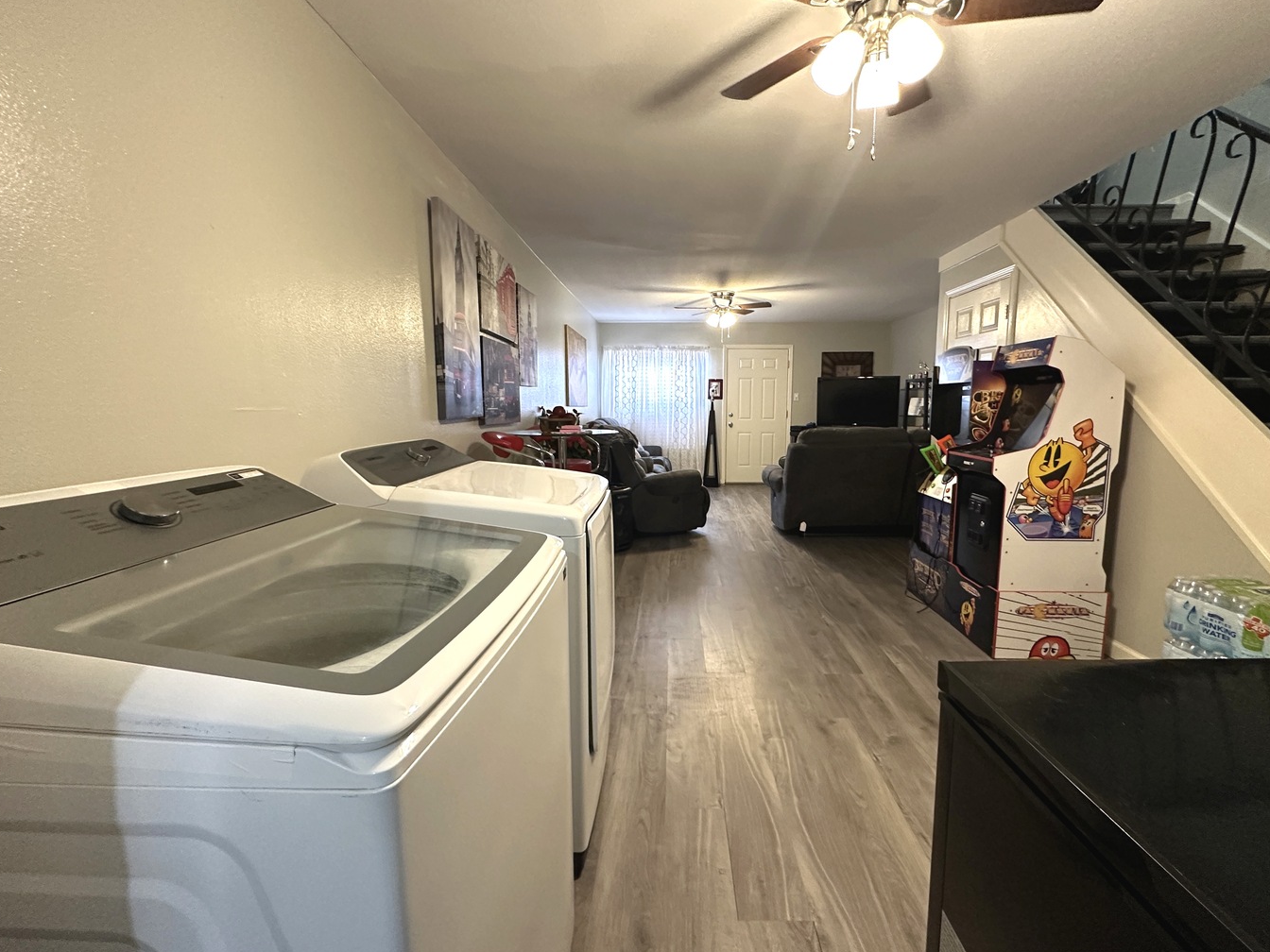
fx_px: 550
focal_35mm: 15
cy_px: 469
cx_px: 666
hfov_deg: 98.1
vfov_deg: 81.7
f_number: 2.2
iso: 400
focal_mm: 2.22
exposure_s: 1/60
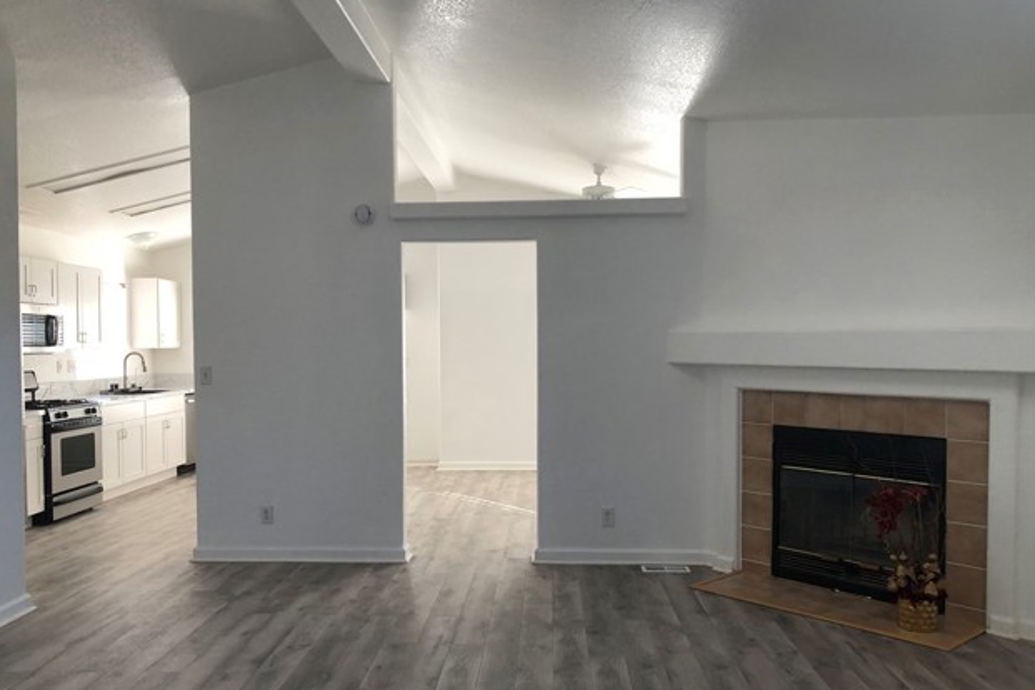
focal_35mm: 30
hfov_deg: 61.9
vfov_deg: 43.5
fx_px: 862
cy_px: 388
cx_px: 508
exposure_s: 1/30
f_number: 1.8
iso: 32
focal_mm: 3.99
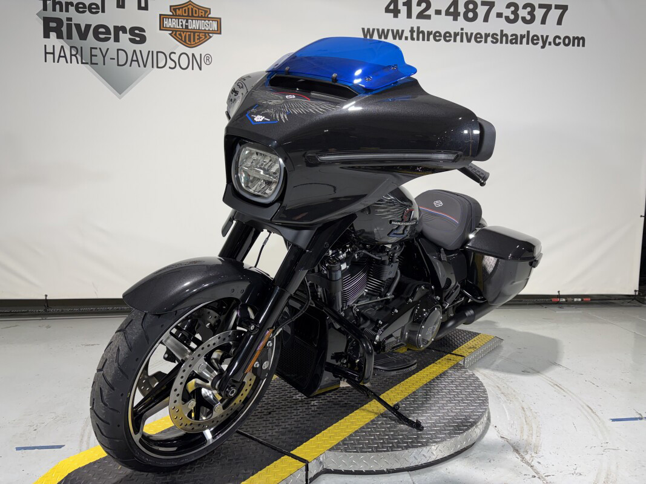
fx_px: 485
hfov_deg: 67.3
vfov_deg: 53.1
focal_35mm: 26
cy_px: 242
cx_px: 323
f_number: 1.6
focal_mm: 5.96
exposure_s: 1/120
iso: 50
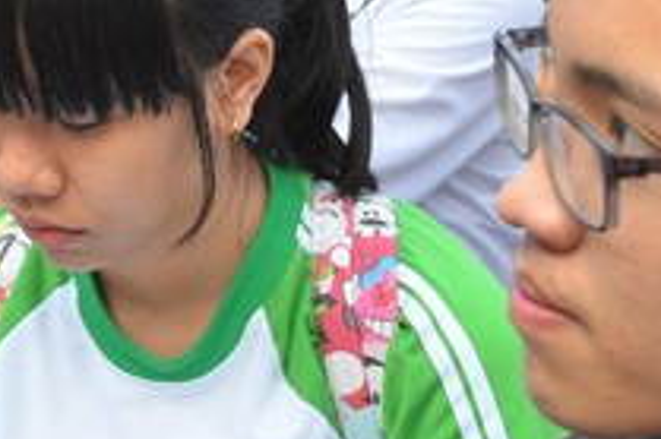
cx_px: -19
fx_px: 3706
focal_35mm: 202
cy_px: 186
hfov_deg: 10.1
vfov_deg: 6.8
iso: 400
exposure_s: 1/100
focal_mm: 44
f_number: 6.3
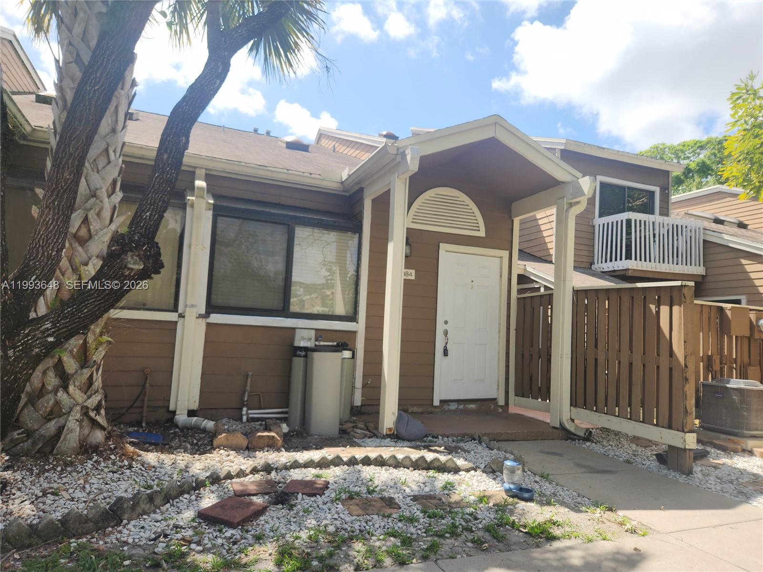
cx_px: 382
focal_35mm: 23
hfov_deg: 73.9
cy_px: 286
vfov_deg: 58.9
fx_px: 507
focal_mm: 5.4
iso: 20
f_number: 1.8
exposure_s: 1/917
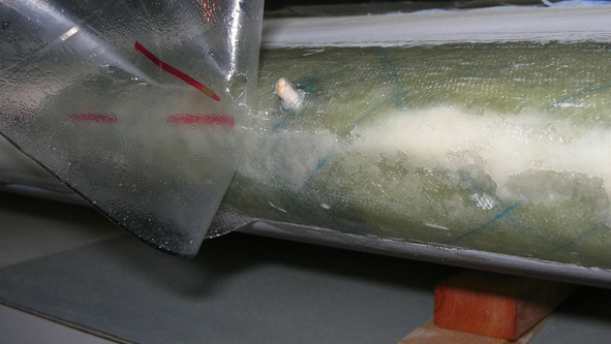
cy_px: 142
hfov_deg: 37.2
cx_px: 319
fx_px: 908
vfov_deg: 21.5
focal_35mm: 56
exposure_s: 1/60.1
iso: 64
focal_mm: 7.8
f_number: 4.8
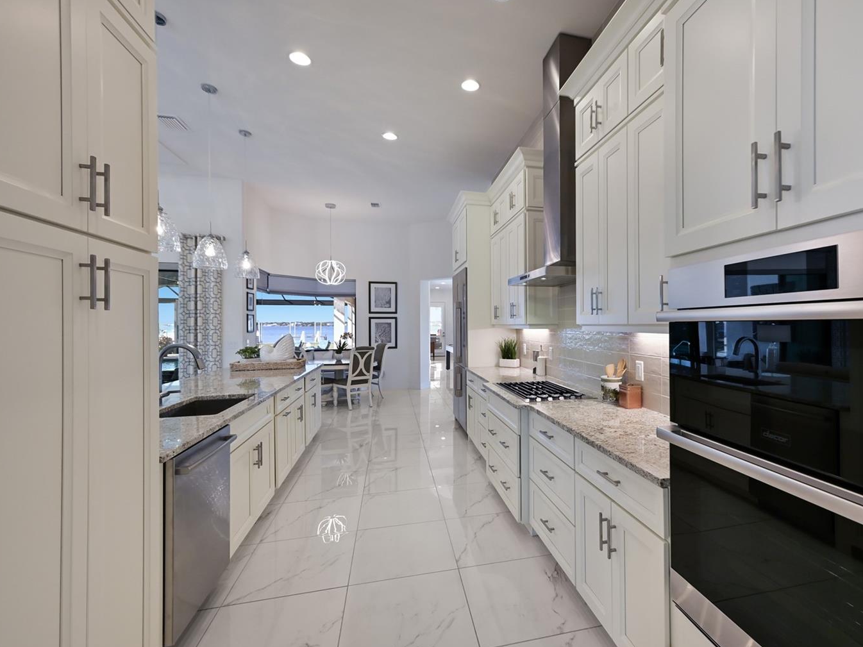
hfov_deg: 93.9
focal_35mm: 16
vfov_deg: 78.1
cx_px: 494
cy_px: 329
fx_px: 399
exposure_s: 1/200
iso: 3200
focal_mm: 14
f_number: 8
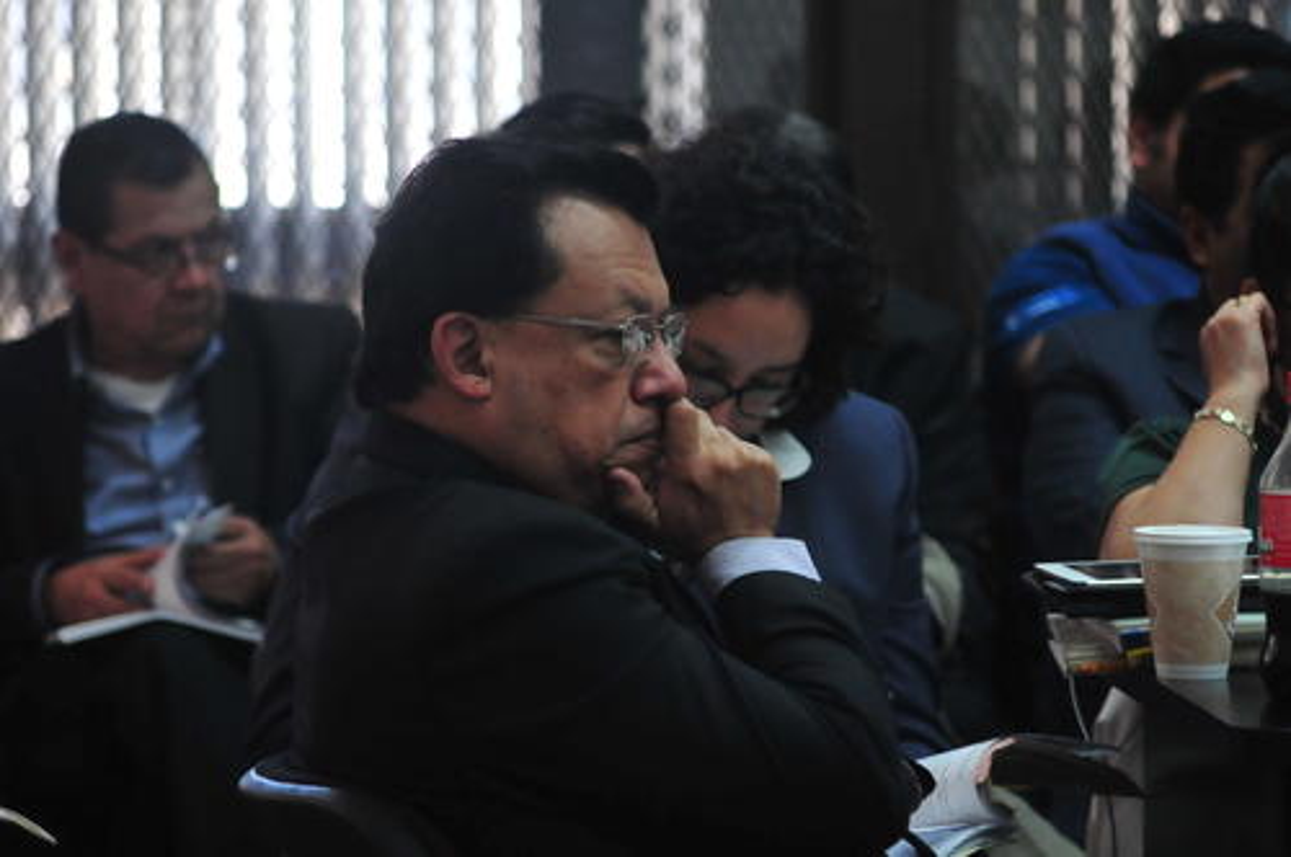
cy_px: 428
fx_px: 5909
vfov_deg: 8.3
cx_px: 646
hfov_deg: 12.5
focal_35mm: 165
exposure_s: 1/80
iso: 1000
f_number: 4.2
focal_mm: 110
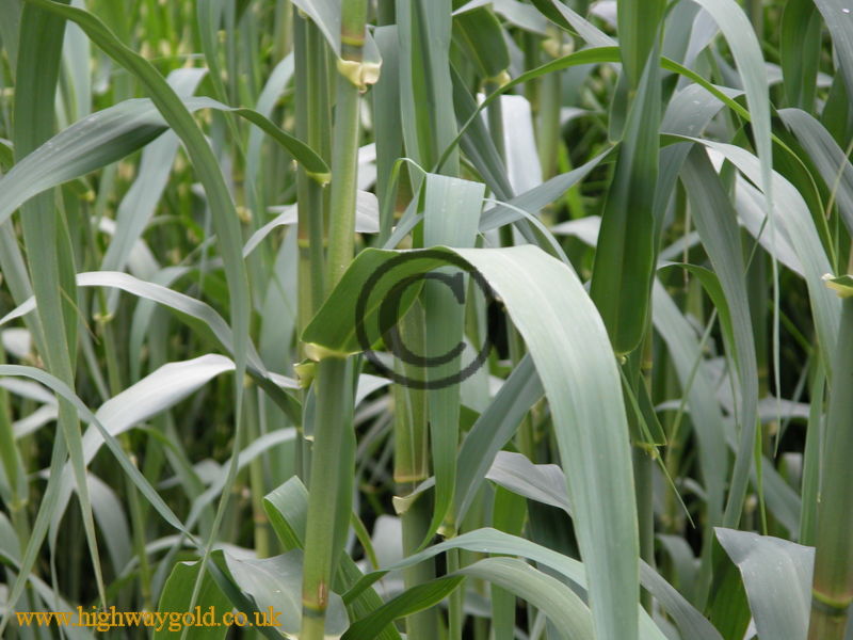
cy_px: 320
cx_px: 426
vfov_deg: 7.8
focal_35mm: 191
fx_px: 4707
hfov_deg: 10.4
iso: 100
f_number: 4
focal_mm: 48.5
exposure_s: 1/68.5
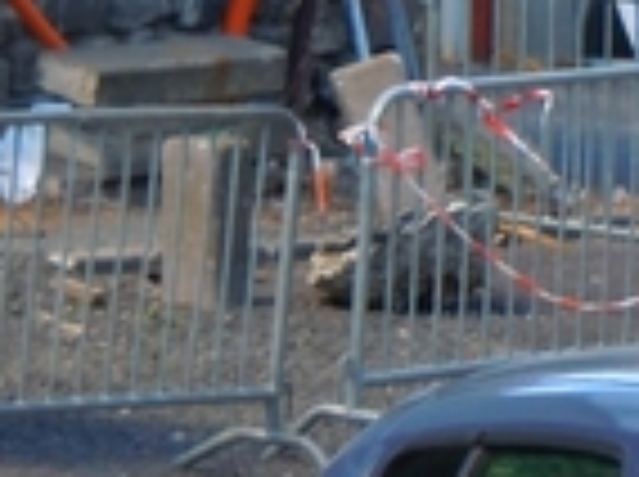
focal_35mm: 431
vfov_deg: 3.4
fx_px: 7943
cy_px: -202
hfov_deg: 4.6
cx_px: -400
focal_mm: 18.3
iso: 200
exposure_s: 1/160
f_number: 4.5
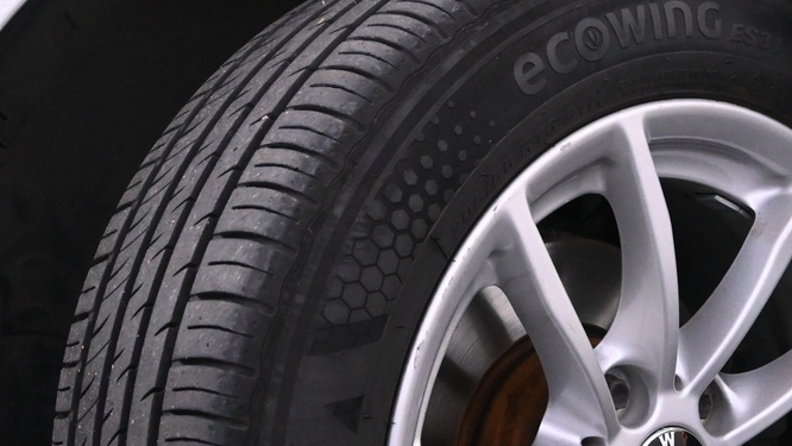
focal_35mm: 80
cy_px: 444
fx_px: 1686
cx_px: 511
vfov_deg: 14.8
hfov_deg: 26.3
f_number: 4
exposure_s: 1/60
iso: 2500
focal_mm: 21
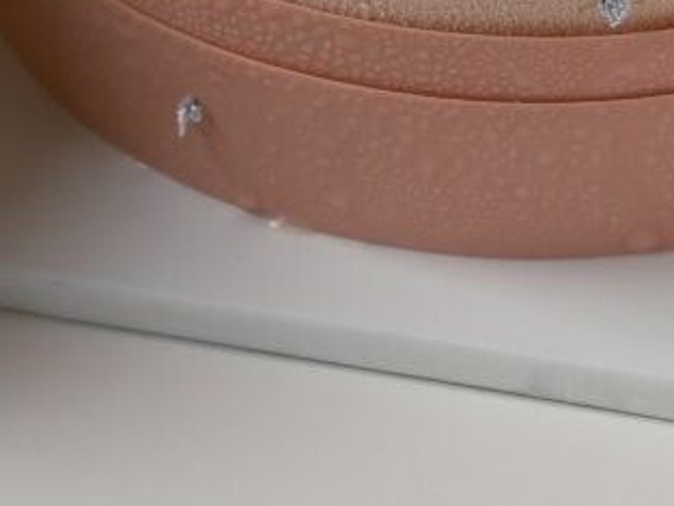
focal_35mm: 232
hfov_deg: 8.5
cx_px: 525
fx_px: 4519
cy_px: -396
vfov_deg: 6.3
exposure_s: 1/1000
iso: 800
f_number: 2.8
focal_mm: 56
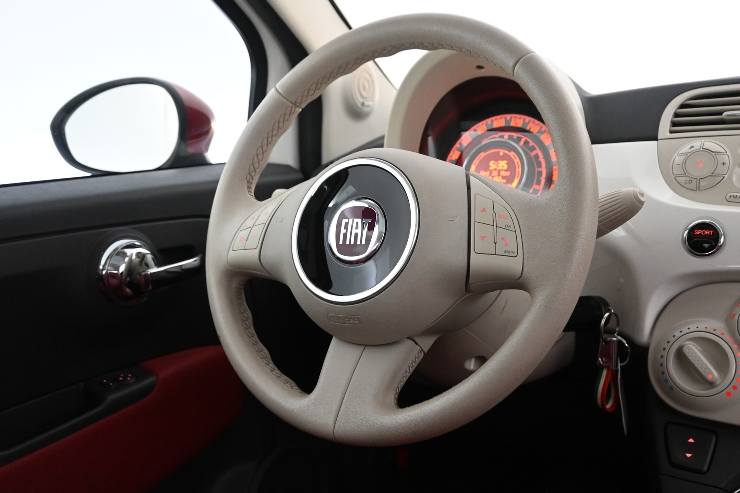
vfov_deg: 37.6
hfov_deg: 54.1
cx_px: 387
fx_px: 725
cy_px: 232
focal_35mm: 35
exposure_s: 1/50
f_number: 4
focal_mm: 21.5
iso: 2500
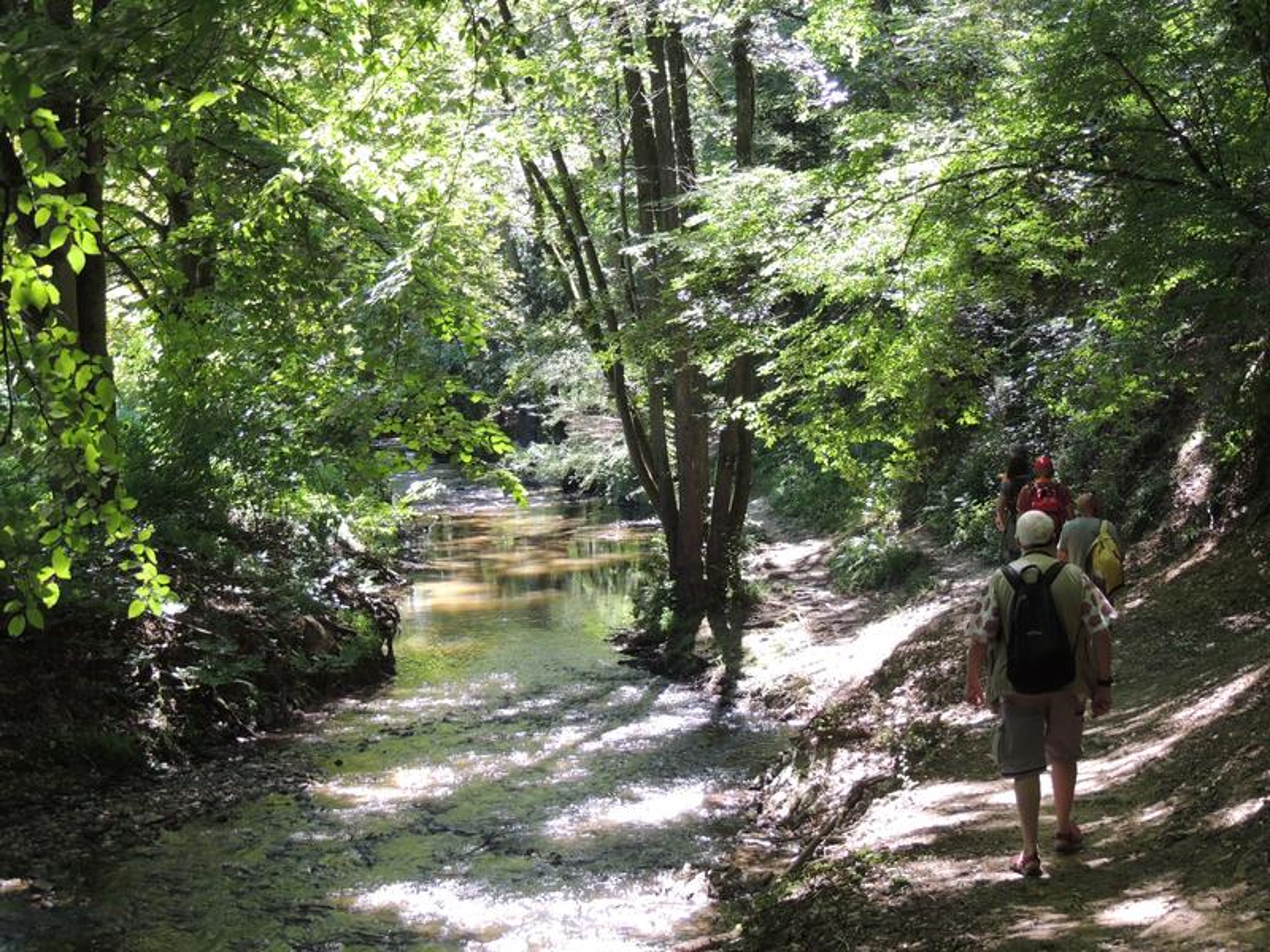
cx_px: 635
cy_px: 476
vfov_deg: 26.6
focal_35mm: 55
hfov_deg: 34.9
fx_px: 2018
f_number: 3.7
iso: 220
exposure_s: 1/60
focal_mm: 9.8
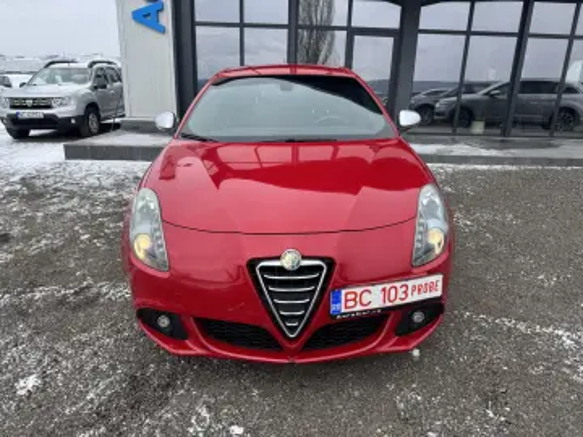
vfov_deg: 56.8
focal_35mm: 24
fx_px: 404
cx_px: 292
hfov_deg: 71.6
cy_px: 218
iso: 80
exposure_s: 1/1151
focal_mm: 6.76
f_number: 1.78
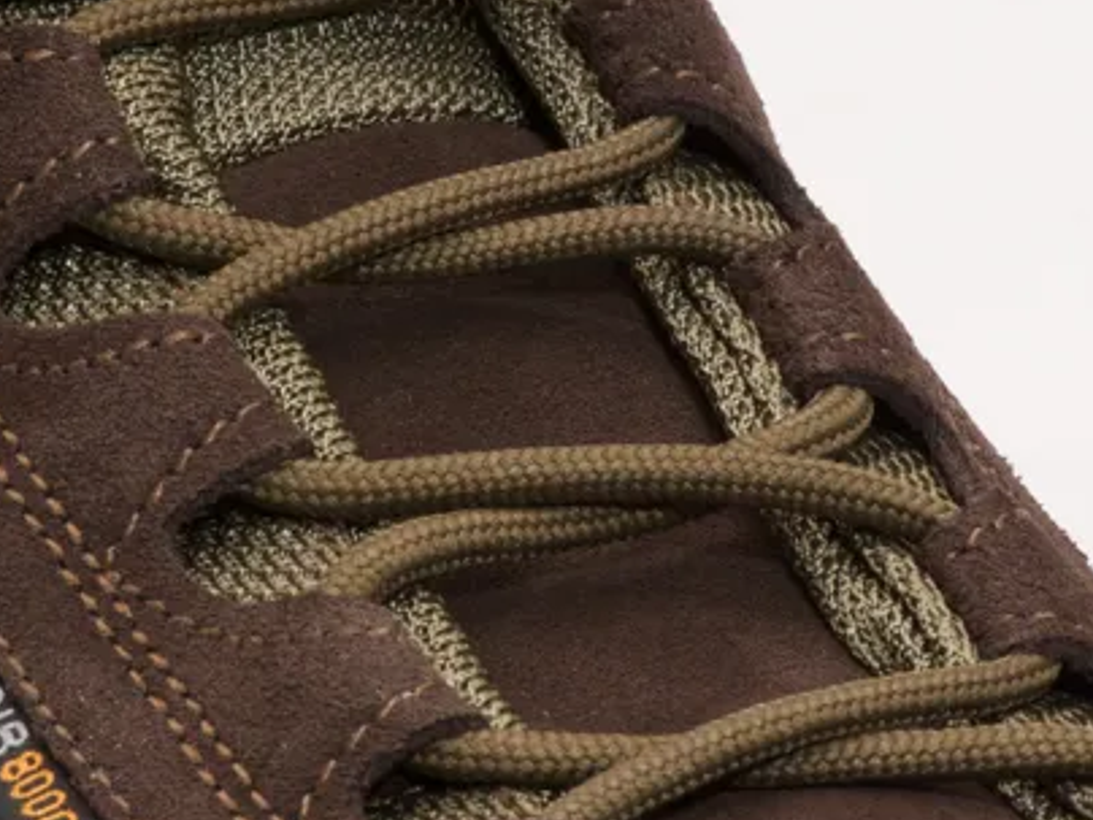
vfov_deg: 5.0
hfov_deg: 6.6
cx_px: 436
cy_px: 288
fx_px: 9439
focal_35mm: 299
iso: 100
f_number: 22
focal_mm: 105
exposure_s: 1/60
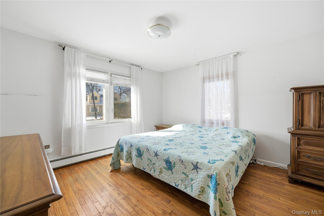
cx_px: 162
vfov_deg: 81.2
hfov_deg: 104.3
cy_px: 108
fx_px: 126
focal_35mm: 14
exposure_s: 1/4000
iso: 500
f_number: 8
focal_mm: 14
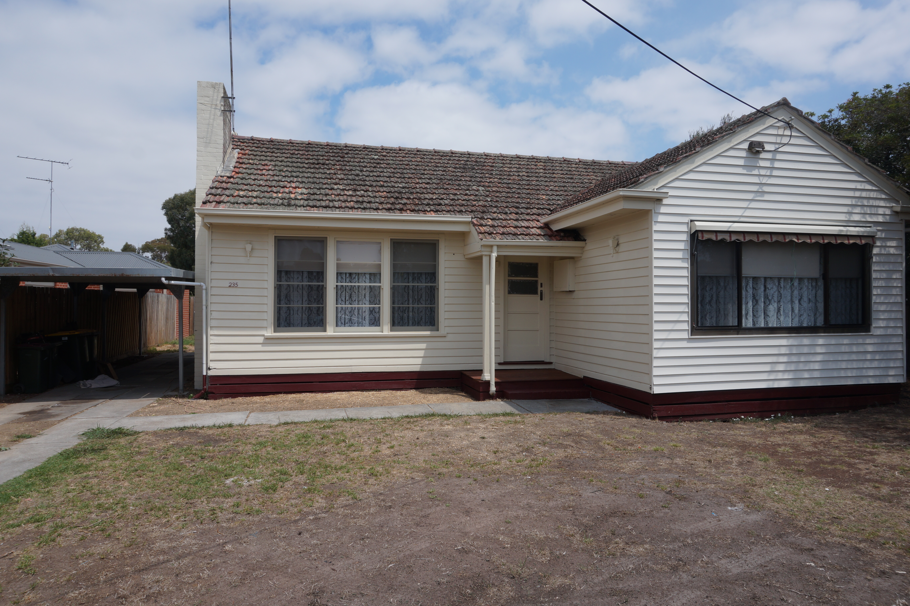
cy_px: 303
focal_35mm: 24
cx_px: 455
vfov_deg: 53.1
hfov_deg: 73.8
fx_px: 606
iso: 100
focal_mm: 16
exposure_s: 1/200
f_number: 11
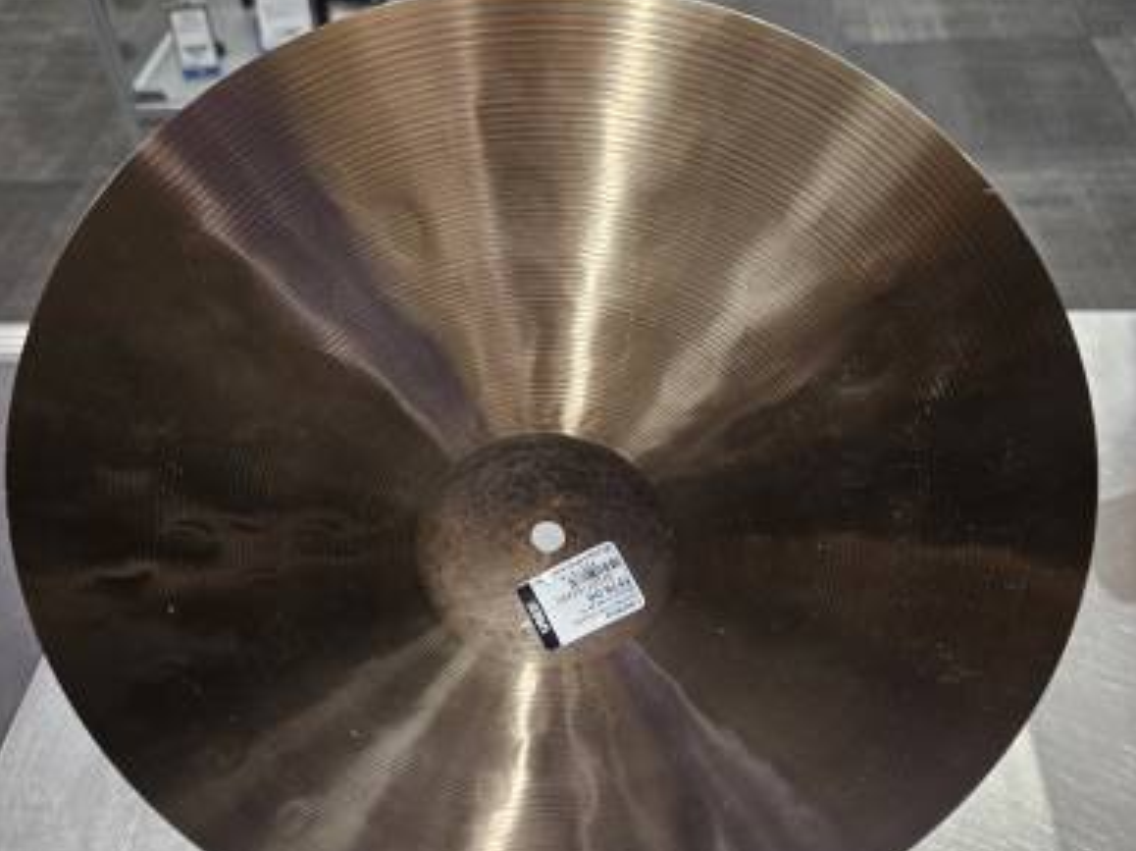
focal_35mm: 31
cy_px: 506
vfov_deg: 45.2
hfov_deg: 58.4
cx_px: 568
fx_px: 1017
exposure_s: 1/60
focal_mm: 5.4
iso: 250
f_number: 1.8
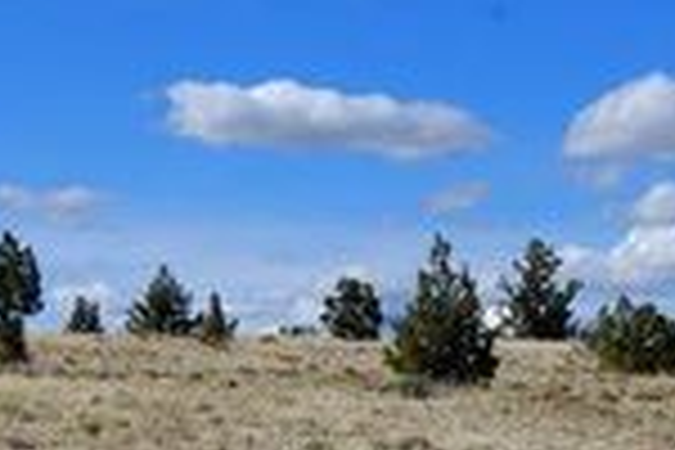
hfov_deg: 17.1
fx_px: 2250
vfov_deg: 11.4
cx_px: 306
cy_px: 310
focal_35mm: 120
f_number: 10
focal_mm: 28
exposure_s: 1/400
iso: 200
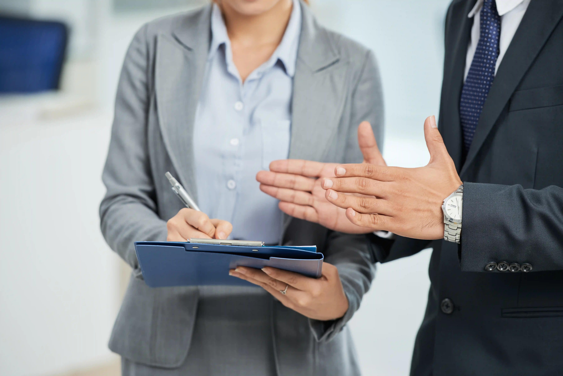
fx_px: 2425
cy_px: 188
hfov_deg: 13.2
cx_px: 282
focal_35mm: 155
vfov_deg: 8.9
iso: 140
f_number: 4
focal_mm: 155
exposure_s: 1/125
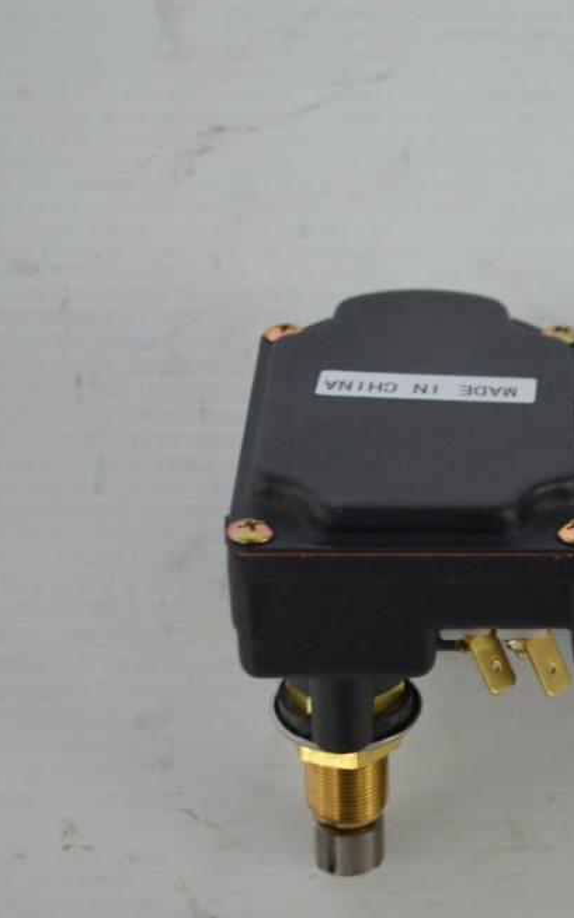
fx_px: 2302
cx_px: 651
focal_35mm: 92
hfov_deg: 13.9
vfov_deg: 22.5
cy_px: 505
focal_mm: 34
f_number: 5
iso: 720
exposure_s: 1/60
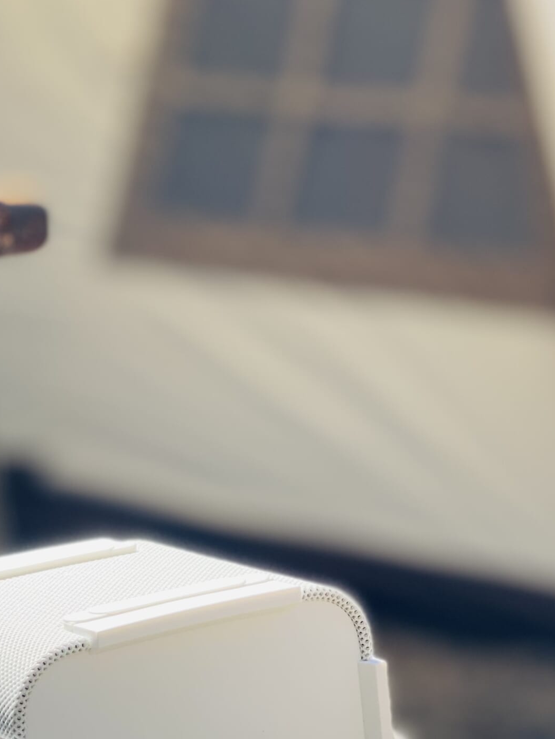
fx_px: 2031
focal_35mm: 95
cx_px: 206
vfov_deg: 20.2
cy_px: 671
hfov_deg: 15.5
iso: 20
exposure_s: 1/240
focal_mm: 6
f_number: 2
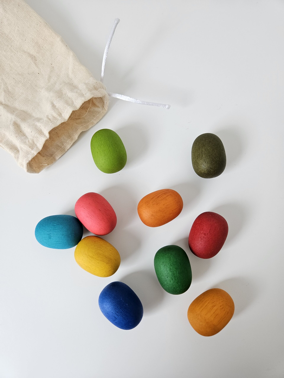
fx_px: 252
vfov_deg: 73.9
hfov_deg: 58.9
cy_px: 189
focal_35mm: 23
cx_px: 142
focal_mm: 5.4
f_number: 1.8
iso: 200
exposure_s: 1/180
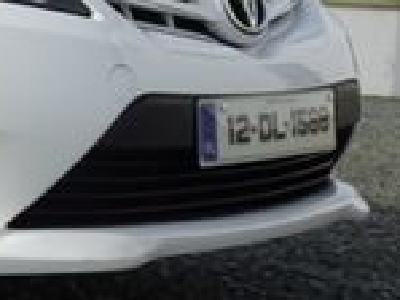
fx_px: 1492
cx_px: -389
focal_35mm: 129
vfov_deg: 11.4
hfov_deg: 13.3
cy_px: 24
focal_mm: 5.41
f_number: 4
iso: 80
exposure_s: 1/800
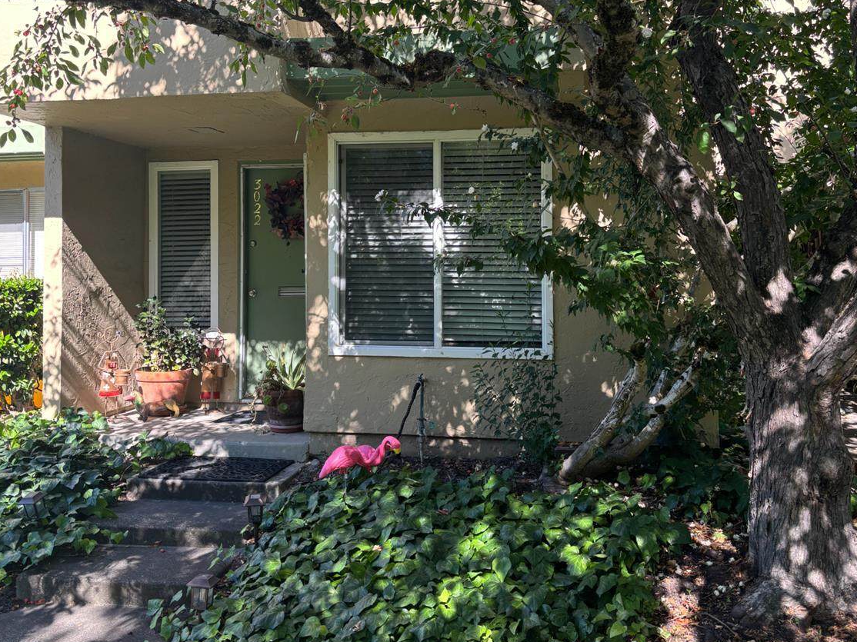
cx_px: 428
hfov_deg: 52.6
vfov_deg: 40.5
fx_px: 866
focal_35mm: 35
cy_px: 255
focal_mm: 5.96
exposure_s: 1/269
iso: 50
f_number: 1.6
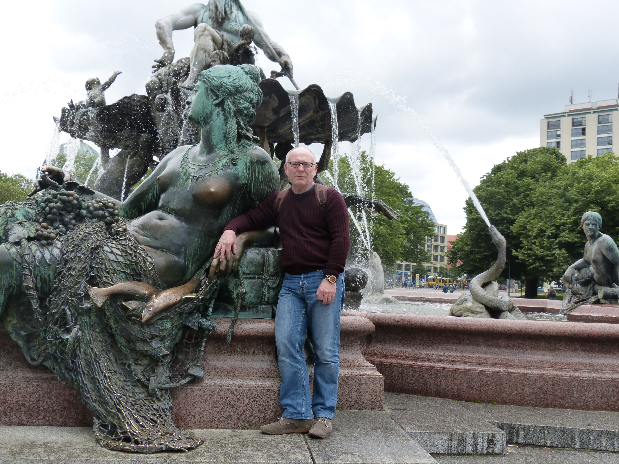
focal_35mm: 36
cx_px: 310
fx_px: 644
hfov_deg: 51.4
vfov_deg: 39.7
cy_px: 232
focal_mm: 6.3
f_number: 4
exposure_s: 1/400
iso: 160
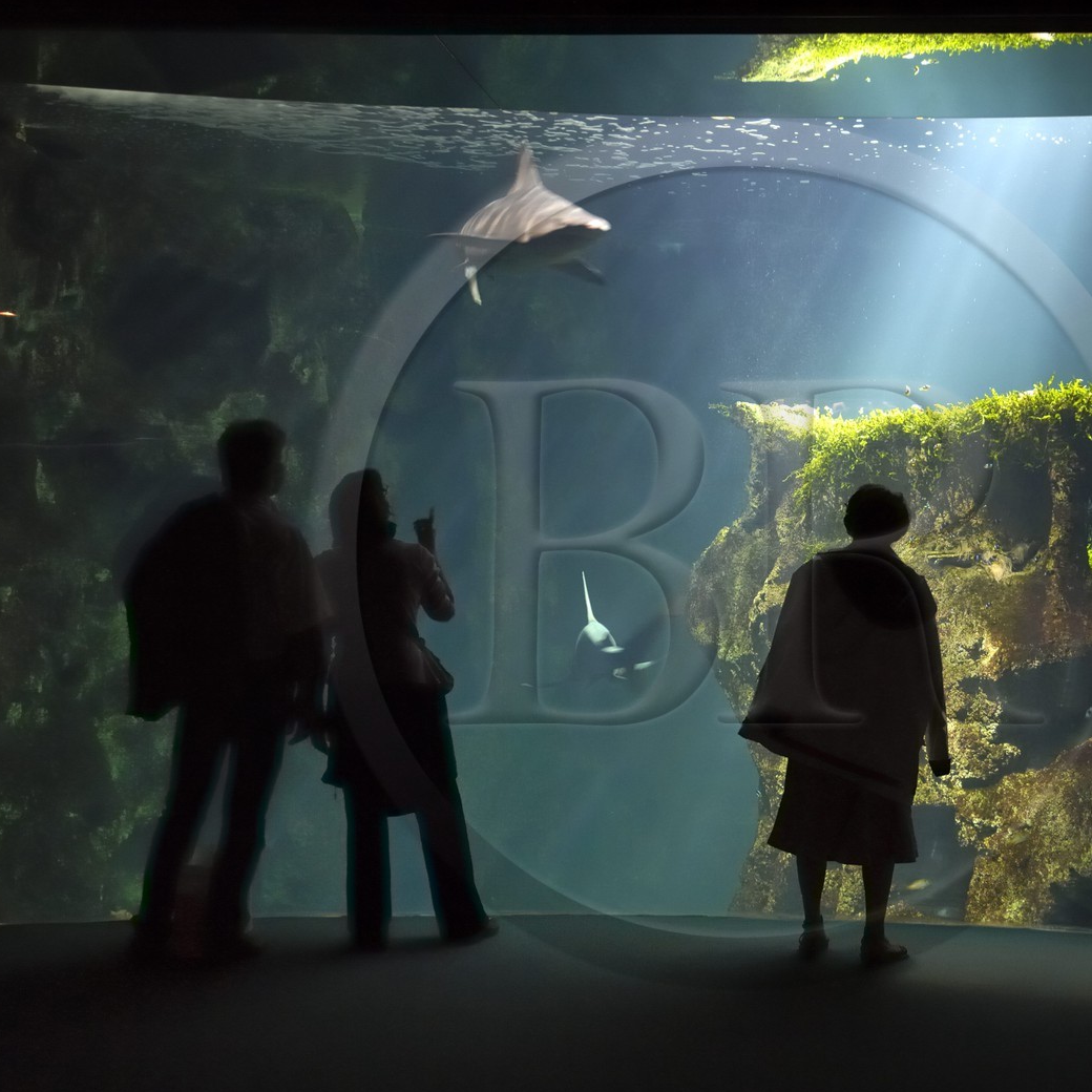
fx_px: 1677
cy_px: 553
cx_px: 741
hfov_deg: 35.7
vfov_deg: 36.1
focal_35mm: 47
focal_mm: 24
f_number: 4
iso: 400
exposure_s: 1/10
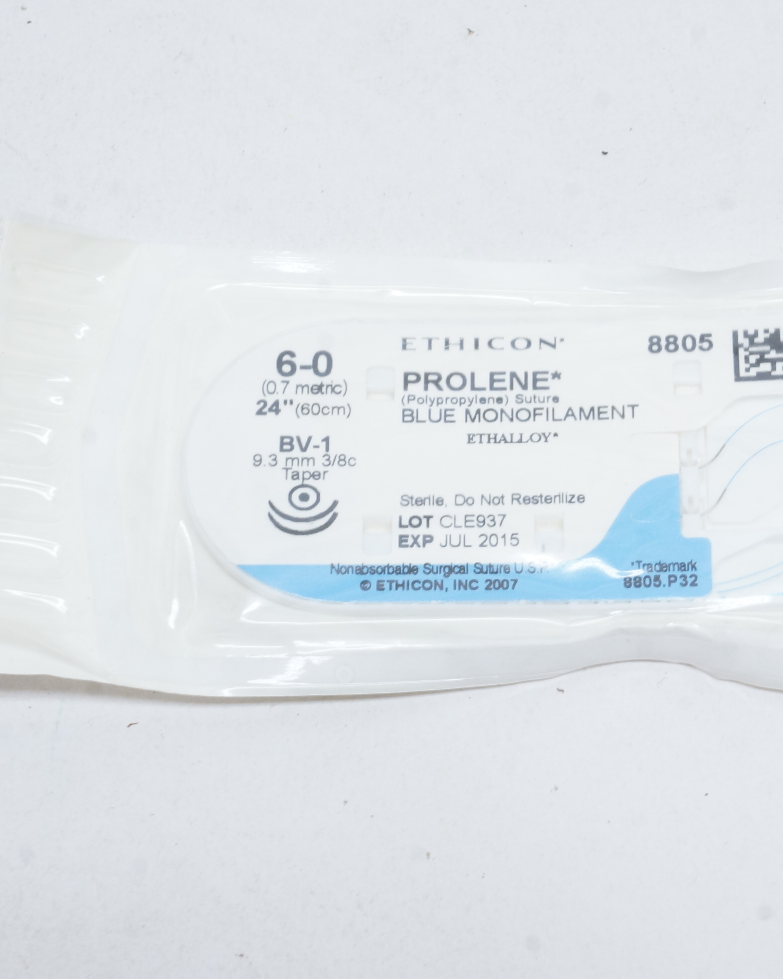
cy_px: 465
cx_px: 554
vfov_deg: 18.1
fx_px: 3064
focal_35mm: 106
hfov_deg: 14.5
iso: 800
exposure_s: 1/10
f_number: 16
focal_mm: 45
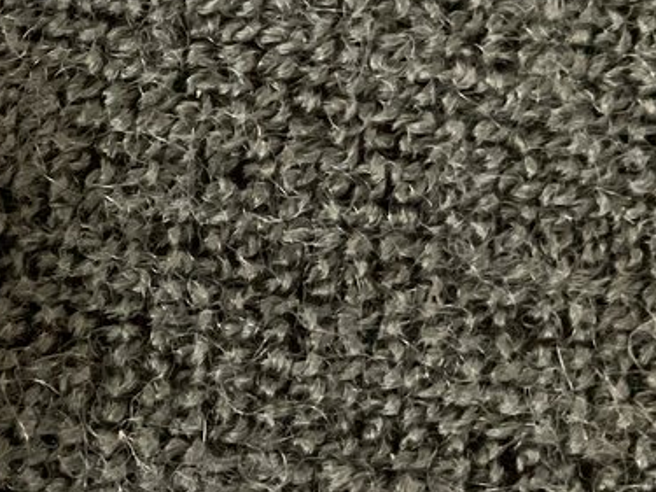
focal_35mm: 117
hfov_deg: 14.9
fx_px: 2217
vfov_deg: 12.6
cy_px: 323
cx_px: -494
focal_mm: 3
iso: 400
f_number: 1.8
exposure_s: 1/30
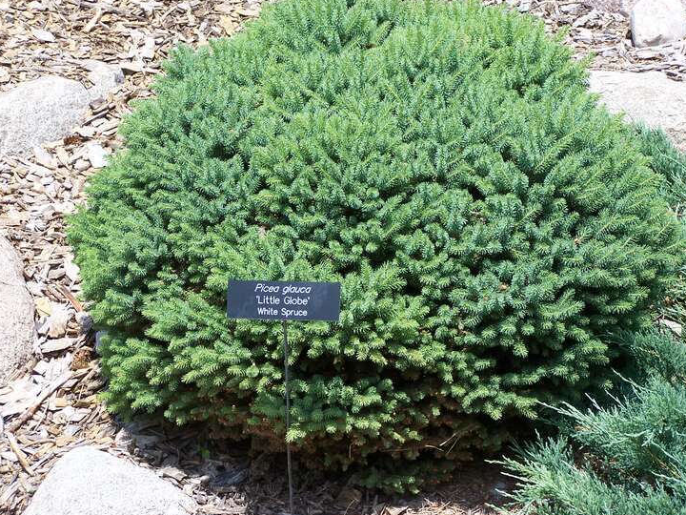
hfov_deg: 15.2
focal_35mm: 130
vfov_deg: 11.4
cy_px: 236
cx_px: 361
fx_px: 2576
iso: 80
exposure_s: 1/750
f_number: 3.2
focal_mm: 19.4
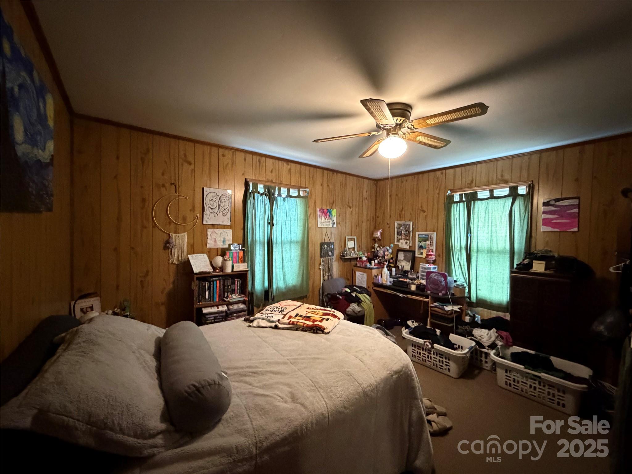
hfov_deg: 102.1
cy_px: 237
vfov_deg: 85.7
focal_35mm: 14
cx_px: 316
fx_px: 256
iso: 1000
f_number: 2.2
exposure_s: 1/40
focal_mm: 2.22
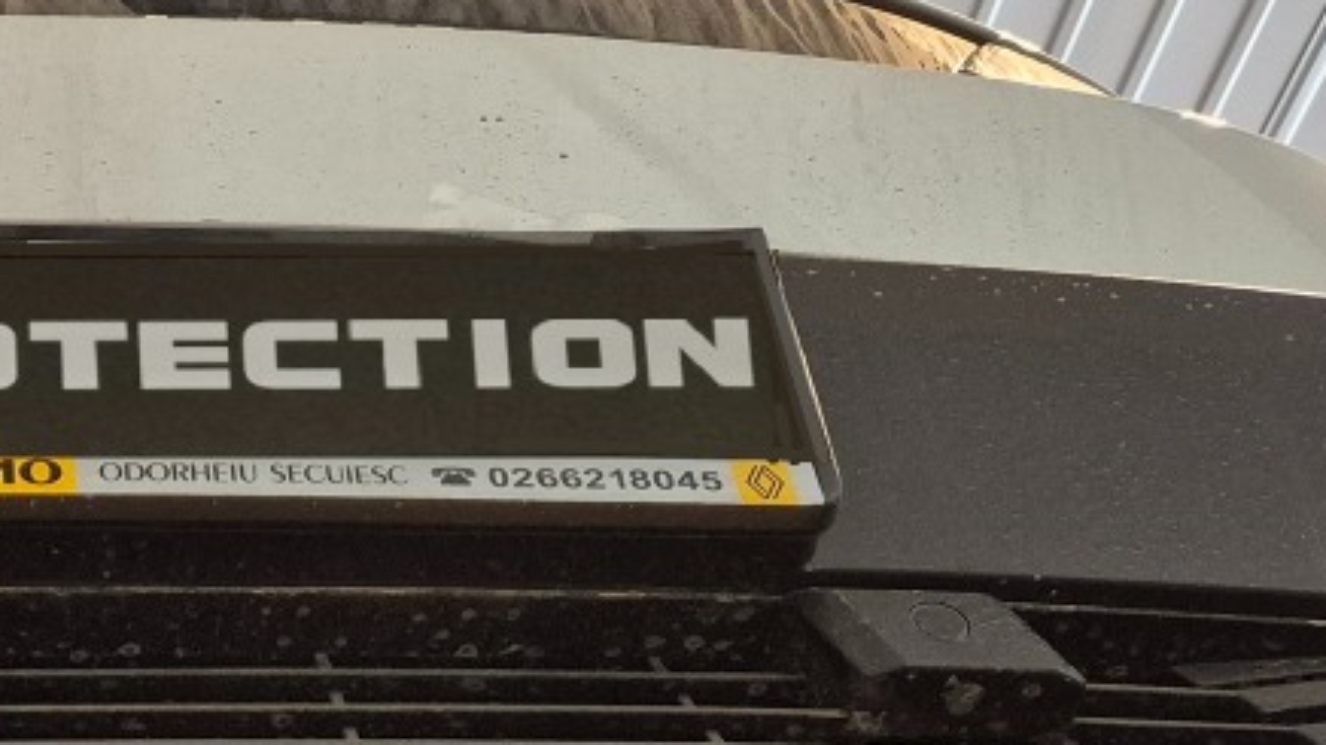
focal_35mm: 69
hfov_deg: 28.3
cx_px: -64
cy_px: 1201
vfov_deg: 15.7
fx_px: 2425
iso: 1250
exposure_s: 1/50
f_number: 1.8
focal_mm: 5.4
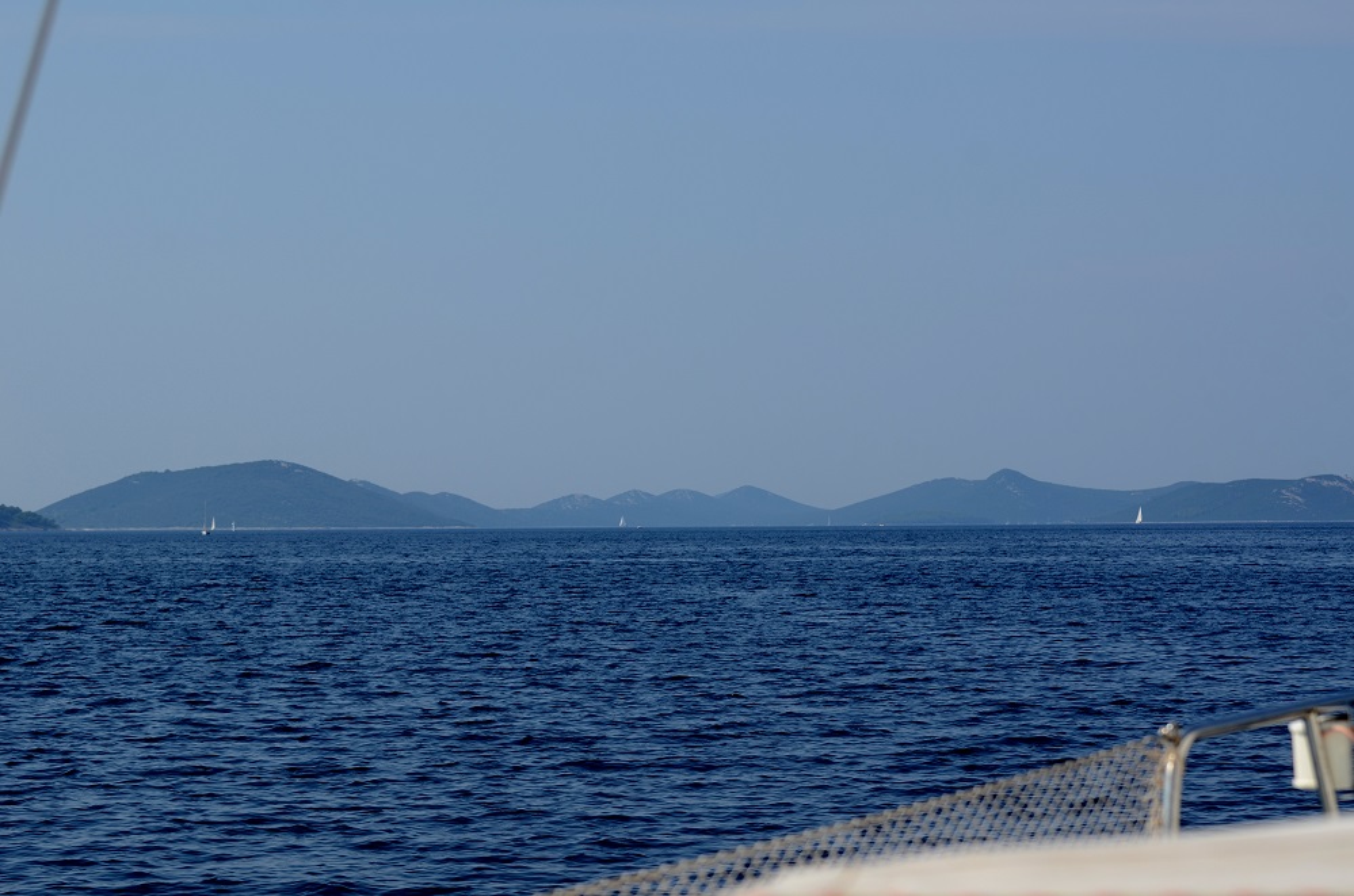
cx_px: 677
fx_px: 3940
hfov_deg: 19.5
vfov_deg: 13.0
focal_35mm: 105
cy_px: 448
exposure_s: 1/640
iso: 100
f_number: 6.3
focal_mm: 70
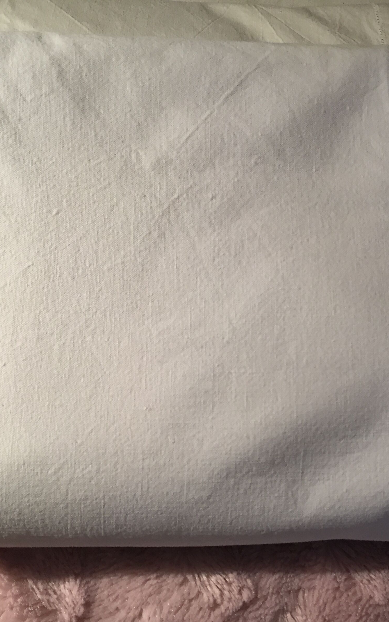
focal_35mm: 42
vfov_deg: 47.2
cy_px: 316
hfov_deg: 30.4
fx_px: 712
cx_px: 252
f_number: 2.2
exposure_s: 1/33
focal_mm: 4.15
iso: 80
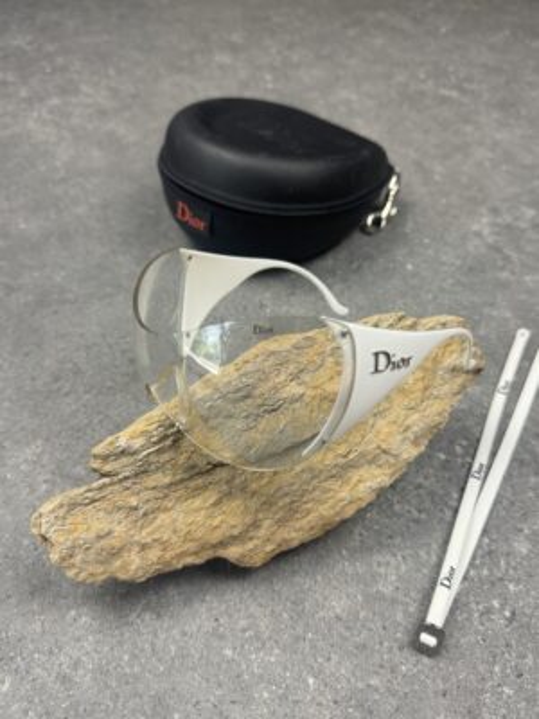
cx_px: 270
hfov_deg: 56.8
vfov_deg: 71.6
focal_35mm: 24
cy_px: 360
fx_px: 498
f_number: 1.78
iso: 125
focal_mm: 6.76
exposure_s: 1/100
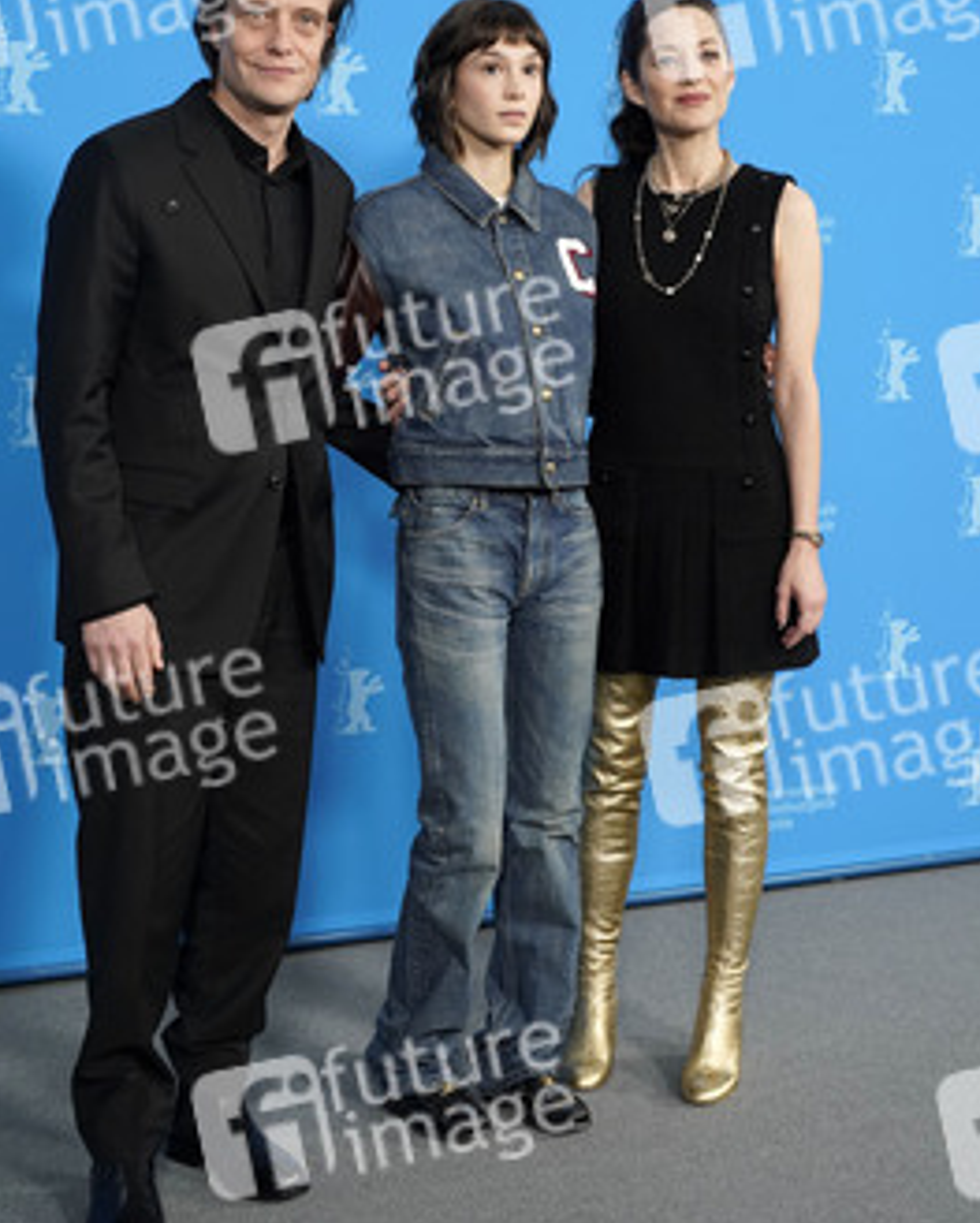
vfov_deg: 33.5
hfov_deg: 27.2
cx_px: 492
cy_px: 552
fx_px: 2027
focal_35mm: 56
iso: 2000
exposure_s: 1/160
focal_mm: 49
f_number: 5.6
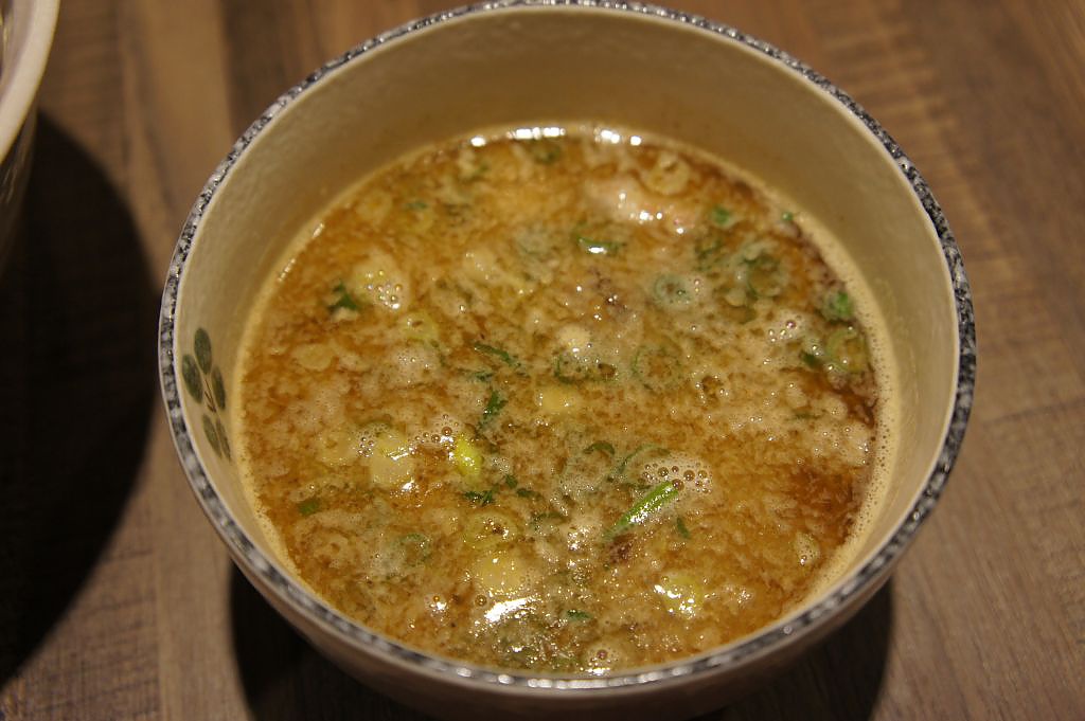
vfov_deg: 33.0
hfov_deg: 48.0
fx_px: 1220
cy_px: 360
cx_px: 542
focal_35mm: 40
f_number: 4
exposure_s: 1/50
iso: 640
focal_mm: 27
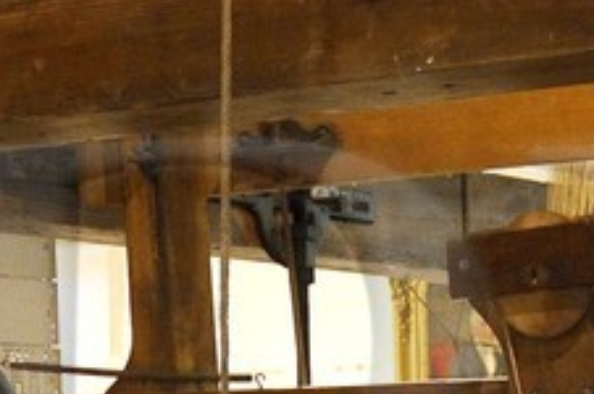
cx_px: 581
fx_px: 3032
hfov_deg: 11.1
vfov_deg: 7.3
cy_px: 575
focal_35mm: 184
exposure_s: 1/25
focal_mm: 26
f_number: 4
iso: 1600
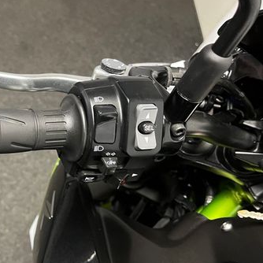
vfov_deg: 38.3
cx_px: 20
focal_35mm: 44
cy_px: 147
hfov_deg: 35.7
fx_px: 378
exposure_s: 1/33
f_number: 1.6
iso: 400
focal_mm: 5.1
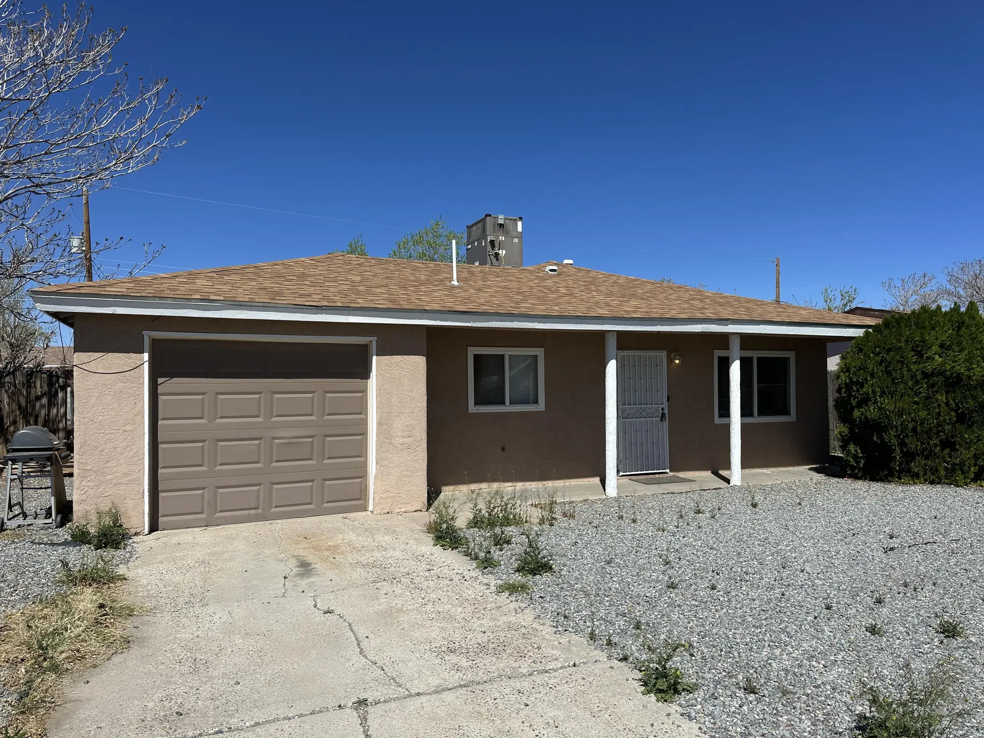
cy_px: 369
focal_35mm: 24
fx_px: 682
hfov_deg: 71.6
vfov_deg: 56.8
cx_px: 492
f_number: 1.78
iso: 80
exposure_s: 1/7042
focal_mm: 6.86
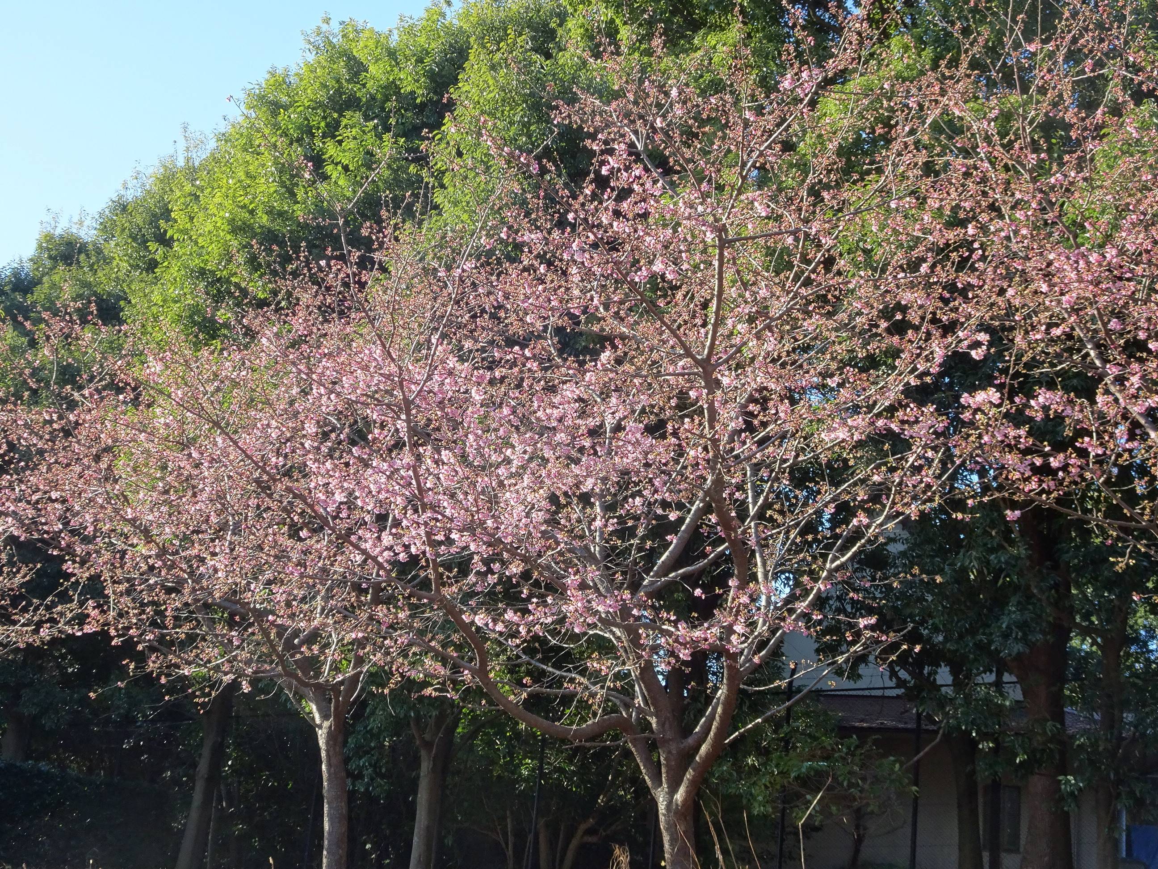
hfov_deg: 36.8
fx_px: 1740
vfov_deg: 28.0
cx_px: 579
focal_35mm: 52
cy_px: 434
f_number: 4.5
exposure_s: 1/100
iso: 80
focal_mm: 8.8
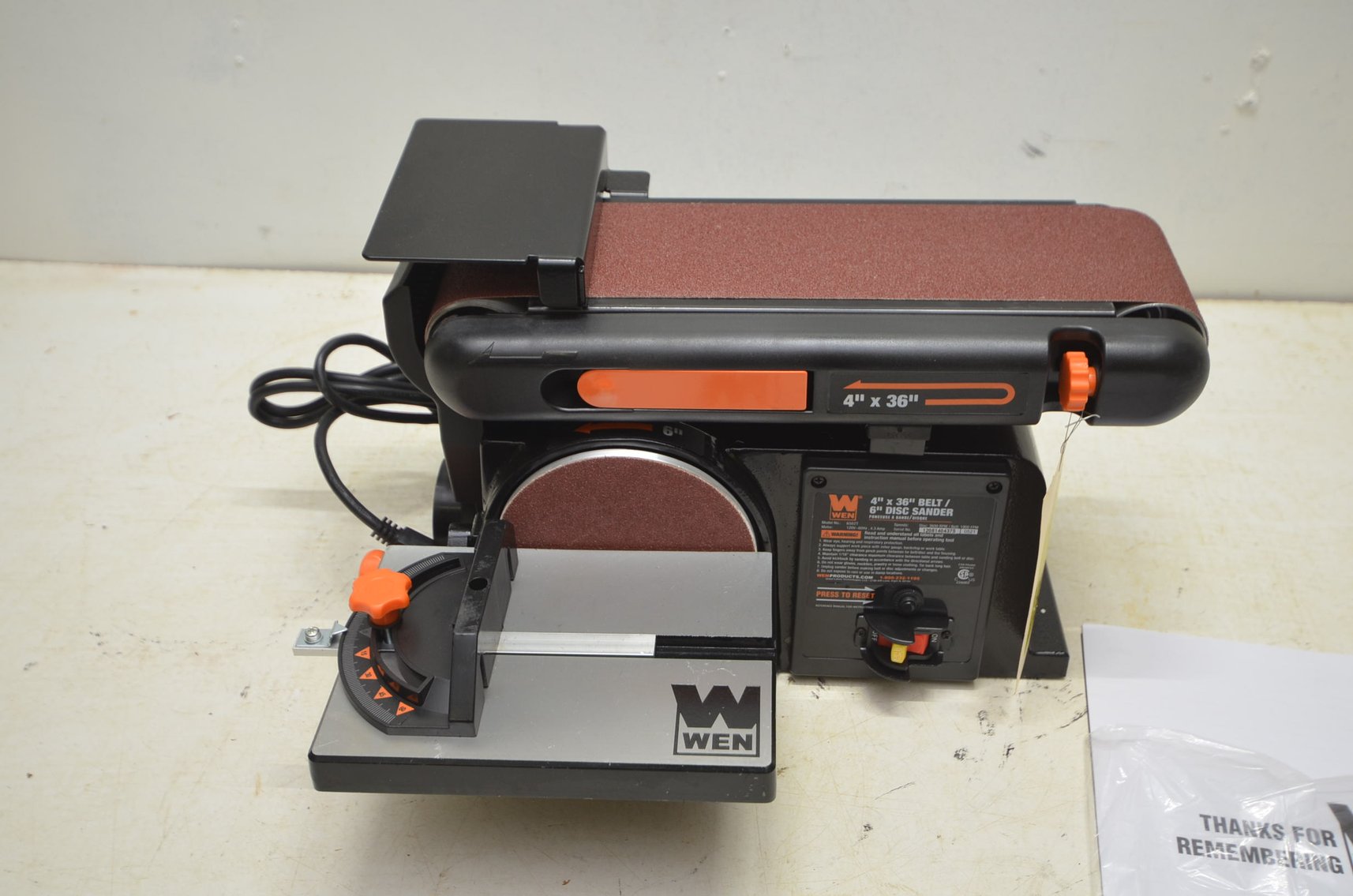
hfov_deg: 53.2
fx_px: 1350
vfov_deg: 36.7
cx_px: 676
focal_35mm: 36
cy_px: 448
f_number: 4.5
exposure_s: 1/60
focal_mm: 24
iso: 280
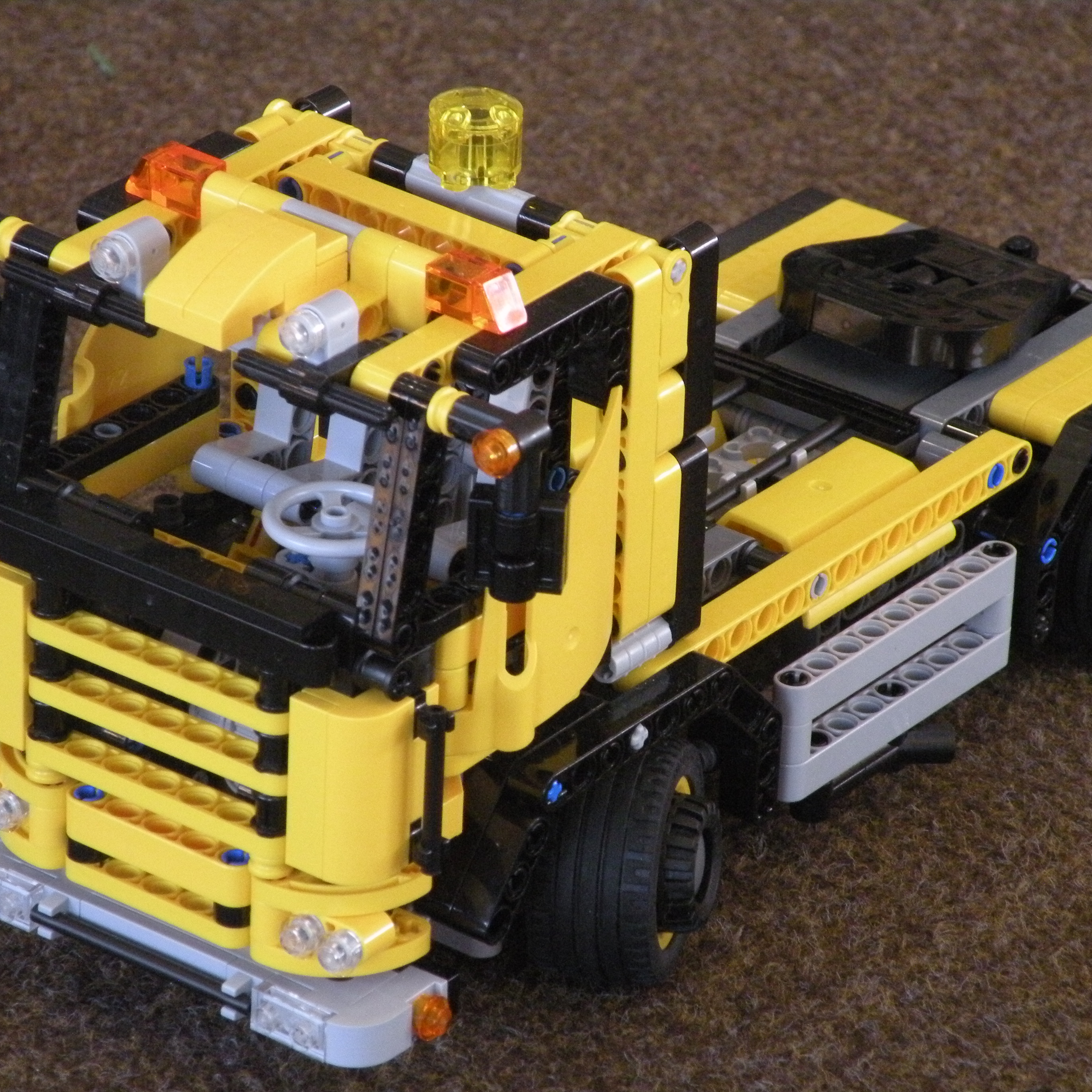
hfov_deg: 9.6
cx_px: 619
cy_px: 547
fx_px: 6531
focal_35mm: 183
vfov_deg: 9.6
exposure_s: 1/41.1
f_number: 4.5
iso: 400
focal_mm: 27.4
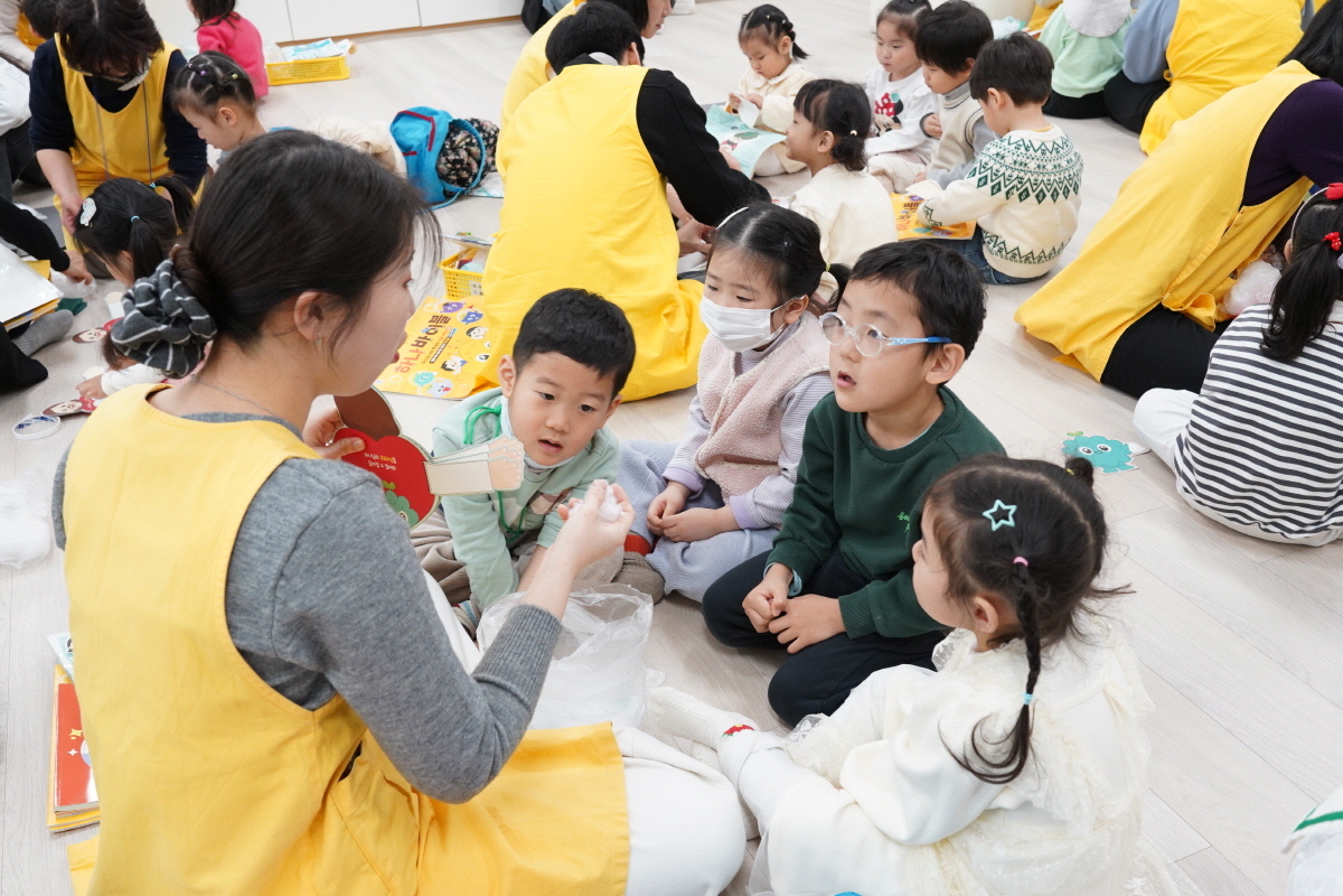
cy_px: 448
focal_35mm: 34
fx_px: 1268
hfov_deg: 55.8
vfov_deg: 38.9
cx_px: 672
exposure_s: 1/60
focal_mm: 34
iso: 2500
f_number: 6.3
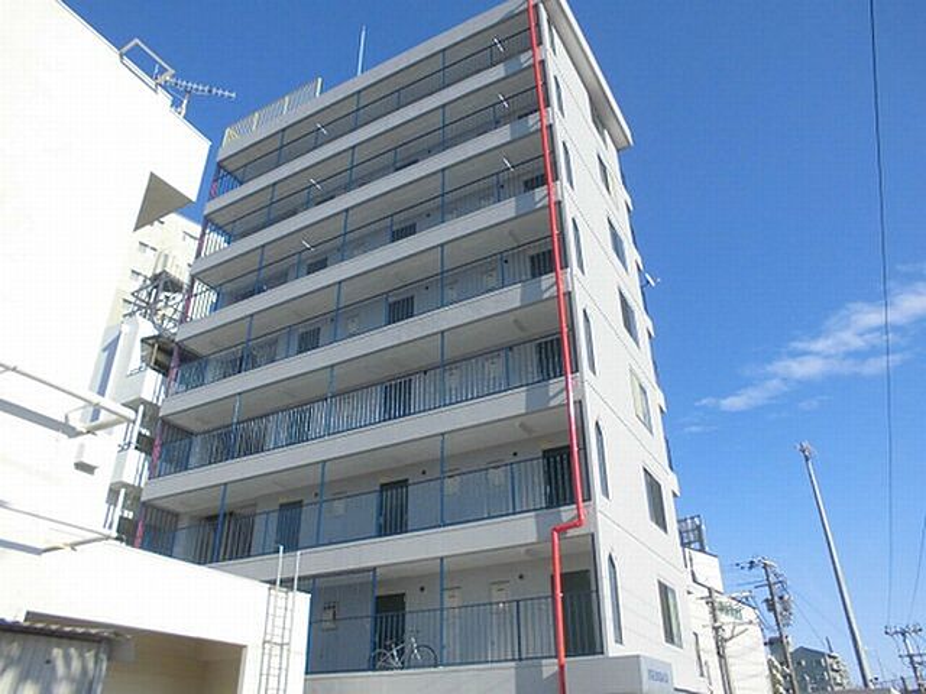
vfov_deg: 53.1
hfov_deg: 67.3
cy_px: 347
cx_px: 463
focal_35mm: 26
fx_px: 696
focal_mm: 4.6
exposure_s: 1/800
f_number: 3.5
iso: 100
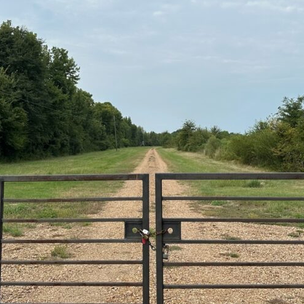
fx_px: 437
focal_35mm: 44
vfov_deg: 37.9
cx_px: 162
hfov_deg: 38.3
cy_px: 103
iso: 80
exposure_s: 1/4016
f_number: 1.78
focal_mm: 6.86
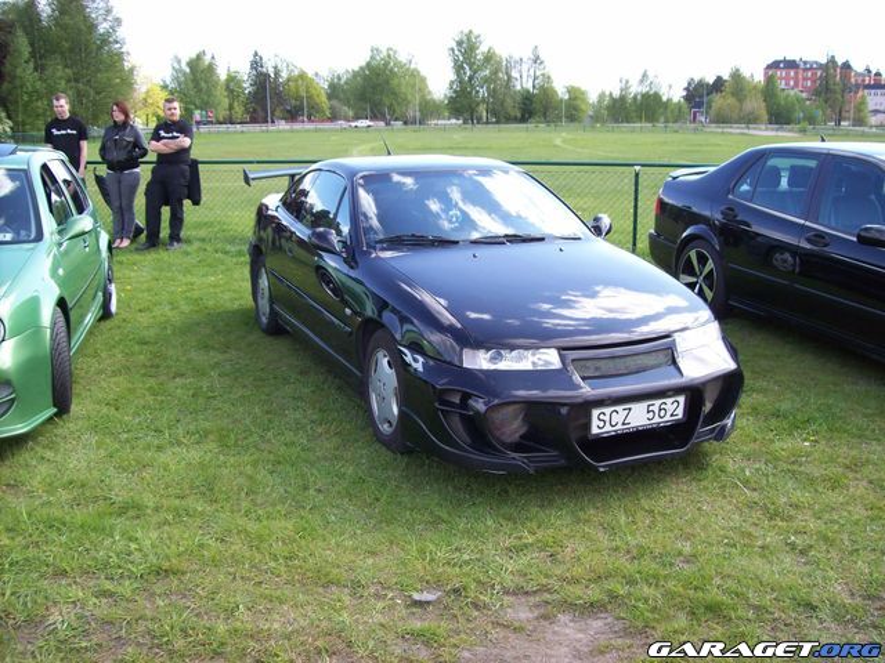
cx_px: 442
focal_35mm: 36
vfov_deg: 39.7
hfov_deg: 51.4
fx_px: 920
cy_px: 332
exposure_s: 1/320
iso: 80
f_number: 2.7
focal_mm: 6
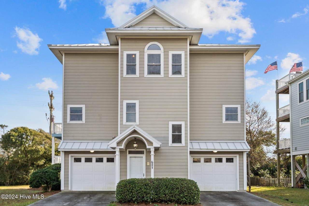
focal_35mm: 28
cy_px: 103
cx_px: 154
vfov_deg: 45.7
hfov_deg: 64.6
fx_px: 245
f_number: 7.1
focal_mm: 28.5
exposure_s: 1/200
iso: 160
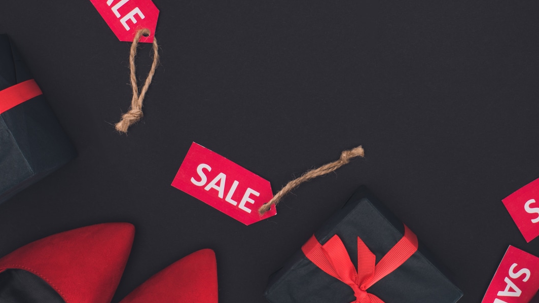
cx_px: 341
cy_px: 37
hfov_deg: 30.4
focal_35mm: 69
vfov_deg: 17.3
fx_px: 986
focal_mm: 35
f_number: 11
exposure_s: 1/200
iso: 200
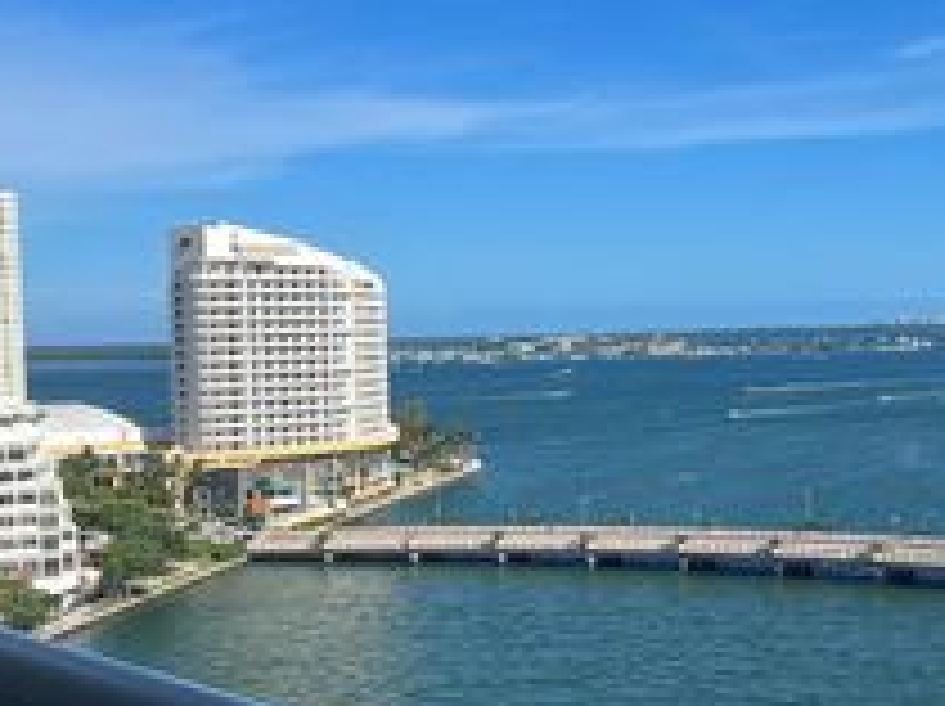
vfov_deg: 23.5
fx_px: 1691
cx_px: 436
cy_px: 447
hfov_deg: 31.2
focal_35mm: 62
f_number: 1.5
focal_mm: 5.7
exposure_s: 1/6579
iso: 50
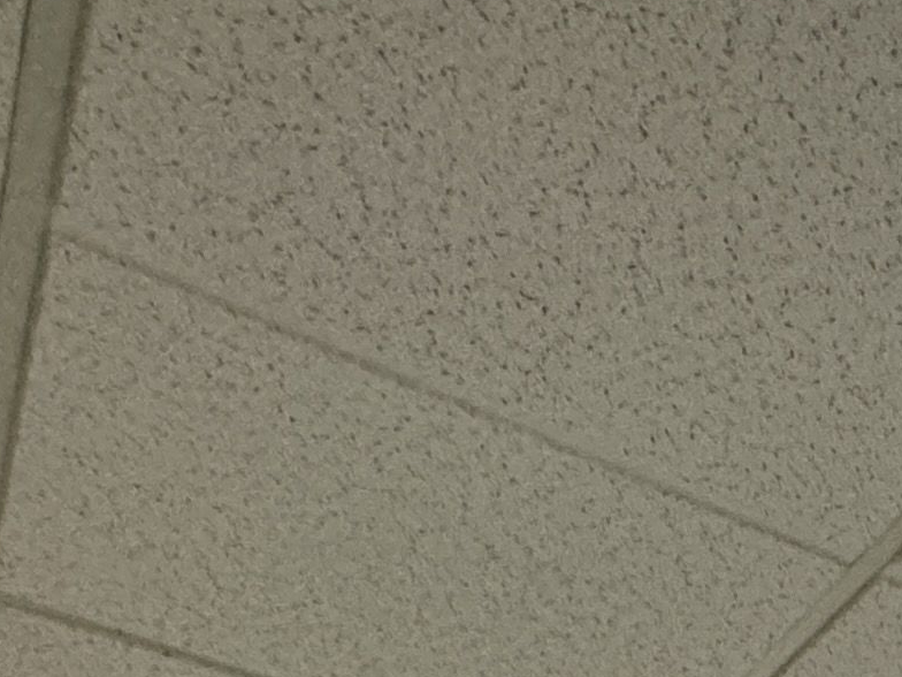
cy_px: 1705
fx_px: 1876
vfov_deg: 13.5
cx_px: 1460
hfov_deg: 21.3
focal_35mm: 72
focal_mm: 2.22
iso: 320
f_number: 2.2
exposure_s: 1/120
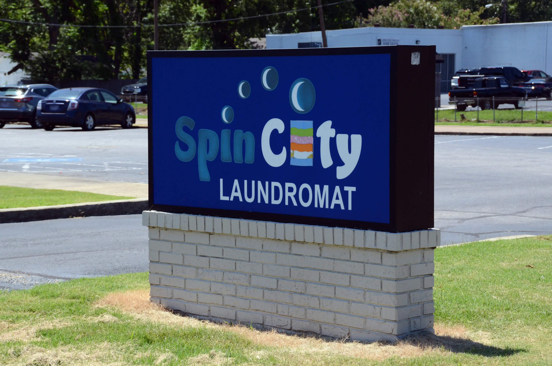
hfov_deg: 22.0
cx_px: 276
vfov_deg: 14.6
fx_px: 1423
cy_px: 183
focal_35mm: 93
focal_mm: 62
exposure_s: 1/800
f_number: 9
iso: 500
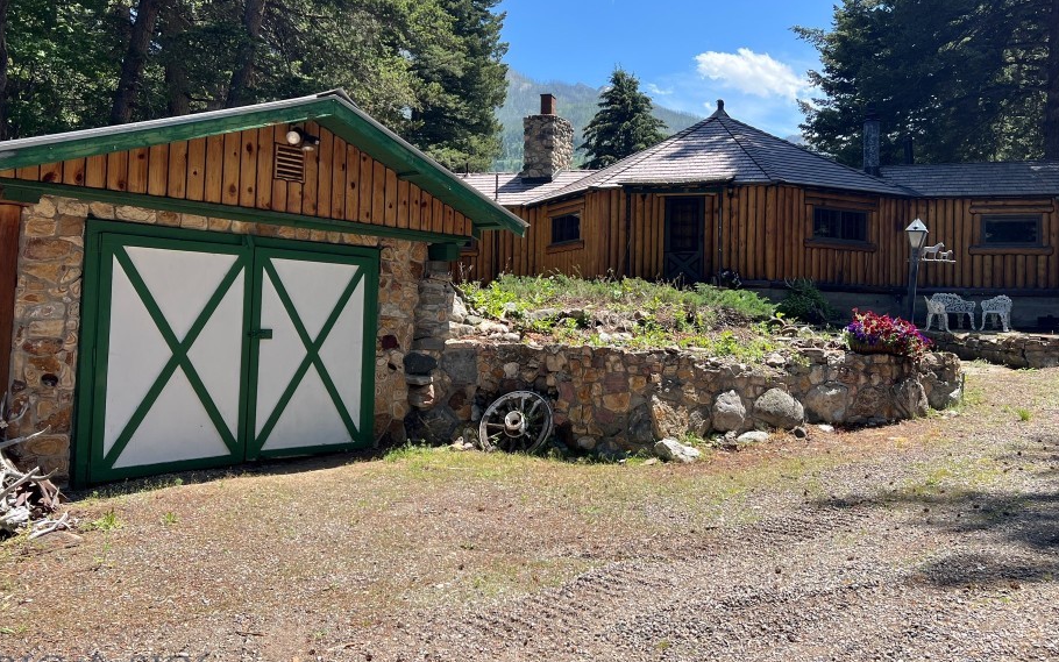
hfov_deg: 61.1
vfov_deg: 40.5
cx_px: 577
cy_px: 275
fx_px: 895
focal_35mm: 31
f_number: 1.5
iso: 50
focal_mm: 5.7
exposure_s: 1/1779
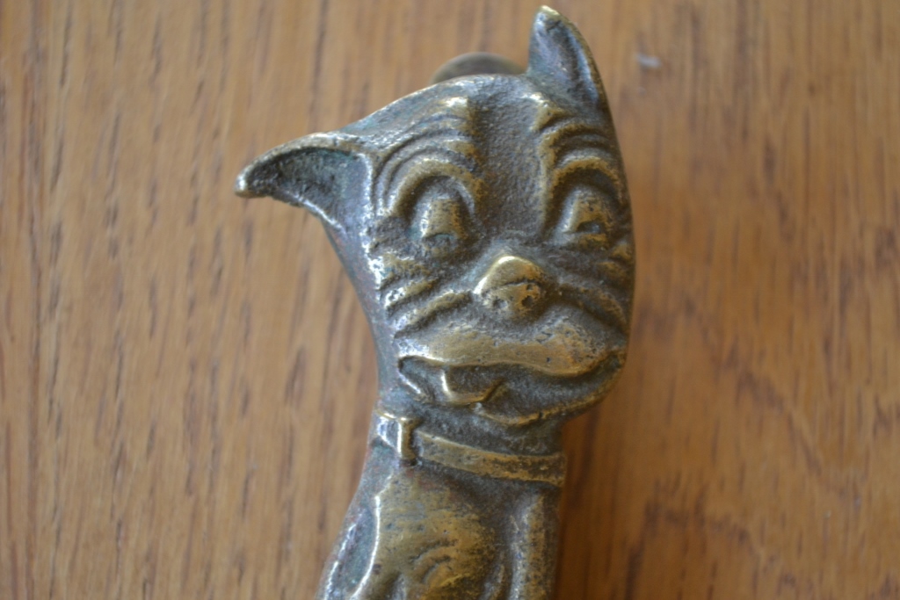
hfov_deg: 24.6
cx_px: 450
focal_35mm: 82
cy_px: 300
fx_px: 2063
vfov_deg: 16.6
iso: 640
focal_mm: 55
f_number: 5.6
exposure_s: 1/30
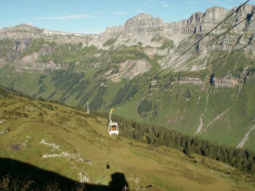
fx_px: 258
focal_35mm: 35
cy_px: 96
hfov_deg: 52.6
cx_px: 128
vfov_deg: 40.7
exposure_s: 1/125
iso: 50
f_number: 8
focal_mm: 5.86
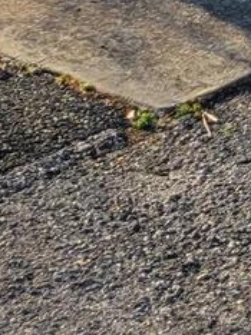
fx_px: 1656
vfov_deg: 9.4
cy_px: -628
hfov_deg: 7.7
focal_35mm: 171
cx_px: 721
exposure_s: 1/1090
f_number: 1.8
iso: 40
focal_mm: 5.4
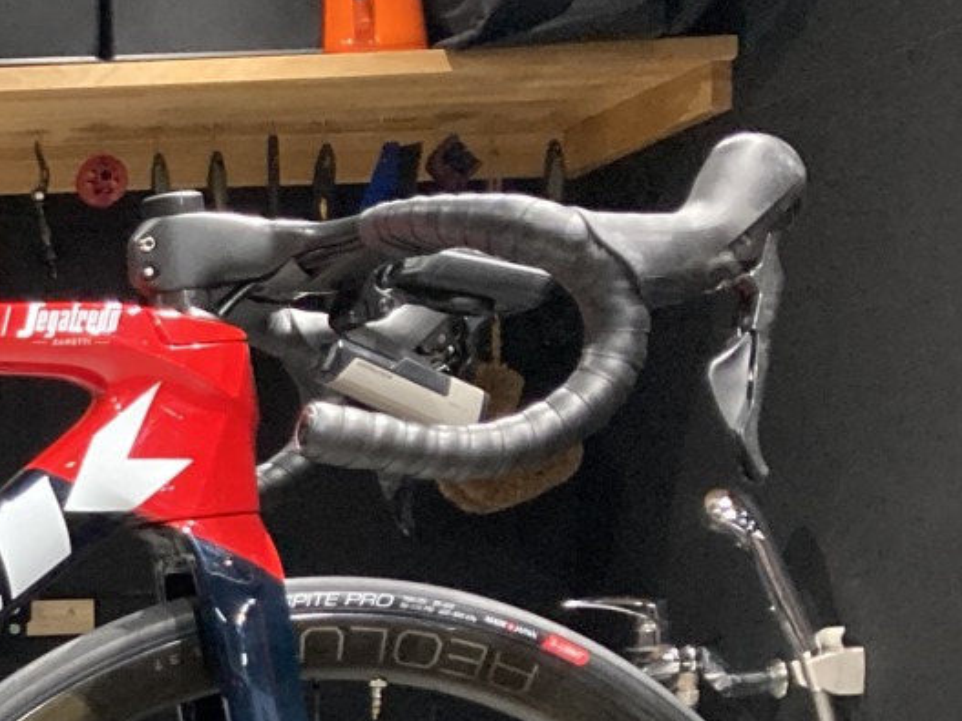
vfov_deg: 13.9
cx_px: -584
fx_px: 2834
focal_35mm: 102
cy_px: 958
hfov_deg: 17.0
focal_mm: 3.99
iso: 250
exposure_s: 1/50
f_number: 1.8
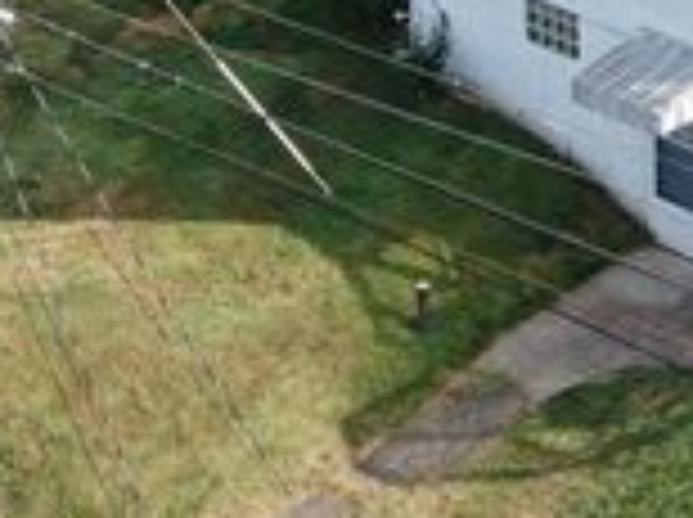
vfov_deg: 9.2
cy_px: -318
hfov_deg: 12.3
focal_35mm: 156
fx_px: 3118
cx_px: 886
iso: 100
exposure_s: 1/160
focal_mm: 8.6
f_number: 3.8
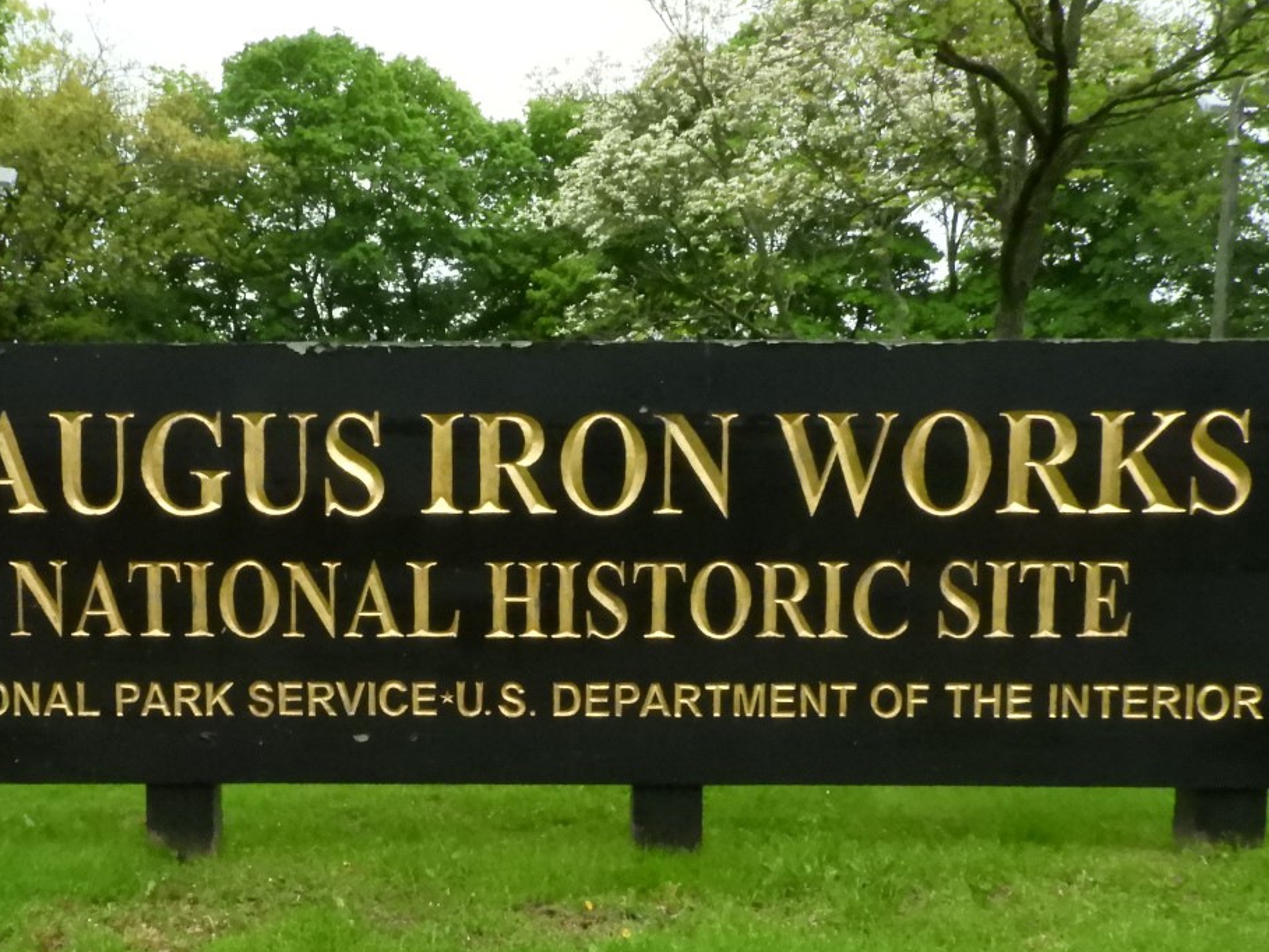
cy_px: 603
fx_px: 1393
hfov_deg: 48.5
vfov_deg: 37.5
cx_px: 466
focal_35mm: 38
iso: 1600
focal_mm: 4.3
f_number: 7.6
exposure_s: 1/1600
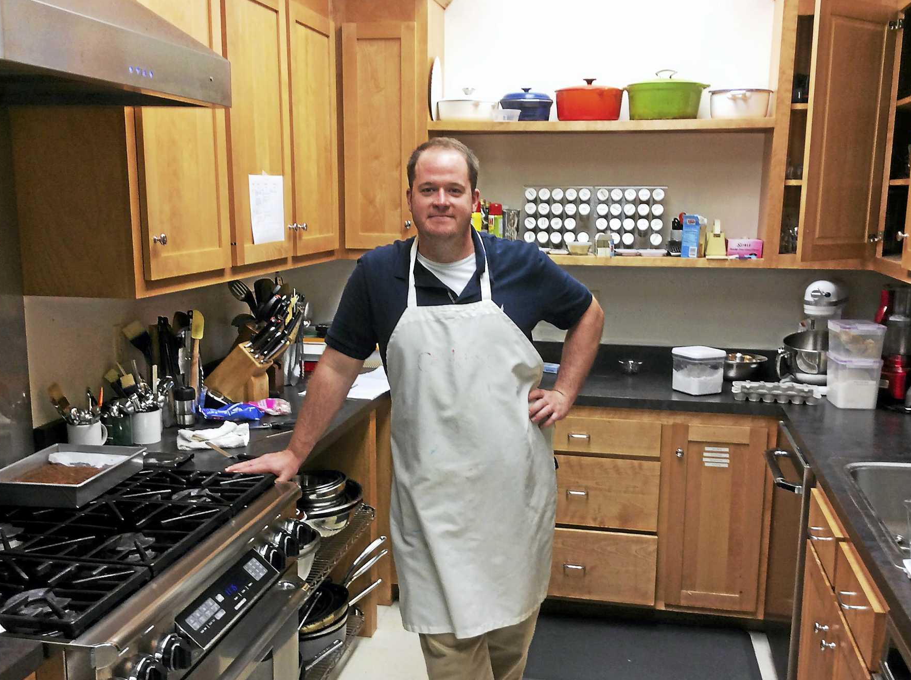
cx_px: 462
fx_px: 972
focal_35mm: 37
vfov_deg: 38.5
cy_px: 383
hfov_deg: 50.2
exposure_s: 1/24
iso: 40
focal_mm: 3.3
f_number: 2.4
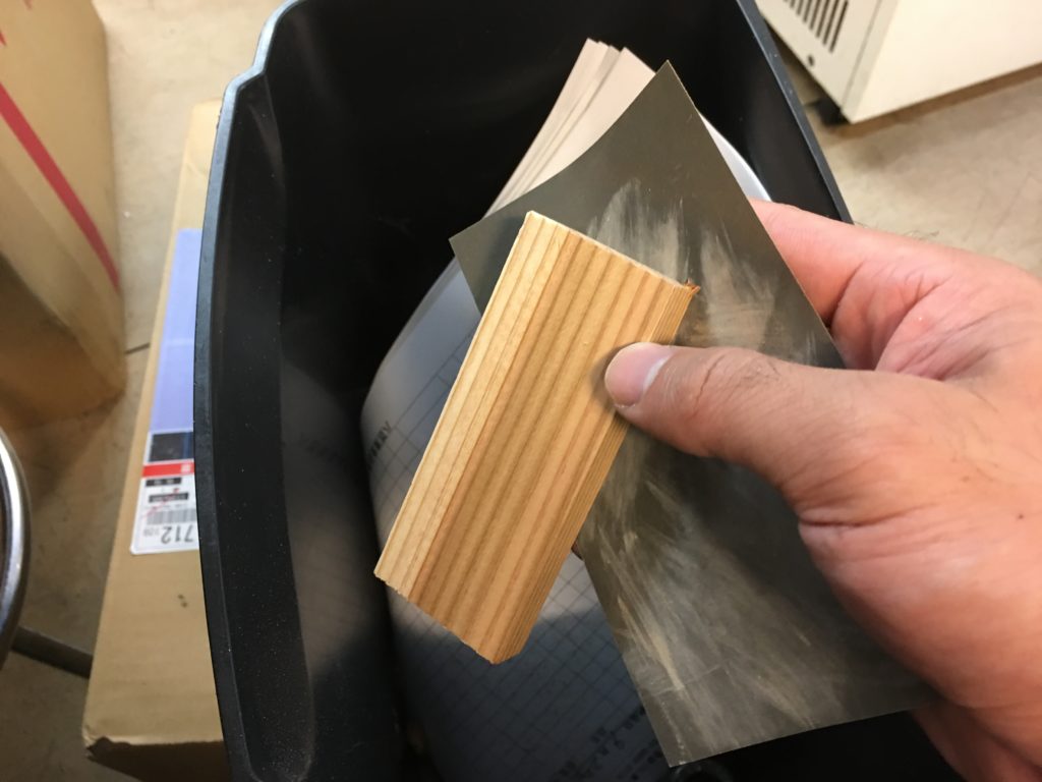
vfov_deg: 48.2
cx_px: 521
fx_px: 873
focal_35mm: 29
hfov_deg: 61.7
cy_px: 391
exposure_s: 1/8
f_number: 2.2
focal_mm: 4.15
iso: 80
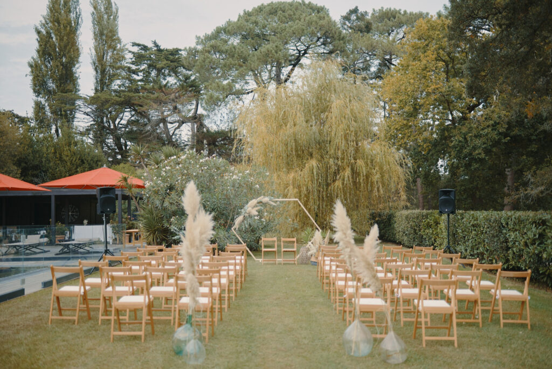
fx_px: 537
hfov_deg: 54.4
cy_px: 184
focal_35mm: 35
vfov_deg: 37.9
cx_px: 276
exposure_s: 1/3000
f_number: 1.8
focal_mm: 35
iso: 100
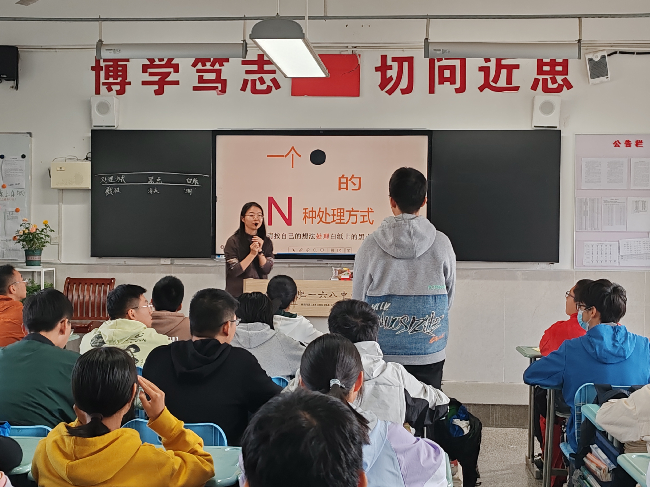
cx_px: 325
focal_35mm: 49
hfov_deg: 38.9
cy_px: 244
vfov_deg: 29.7
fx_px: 920
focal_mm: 6.12
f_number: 1.9
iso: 160
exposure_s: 1/100
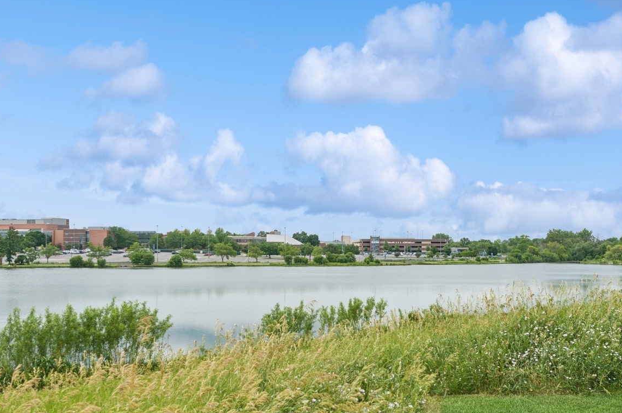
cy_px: 238
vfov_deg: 30.4
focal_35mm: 44
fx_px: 760
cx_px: 321
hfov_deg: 44.5
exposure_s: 1/640
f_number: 8
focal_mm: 31
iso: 200
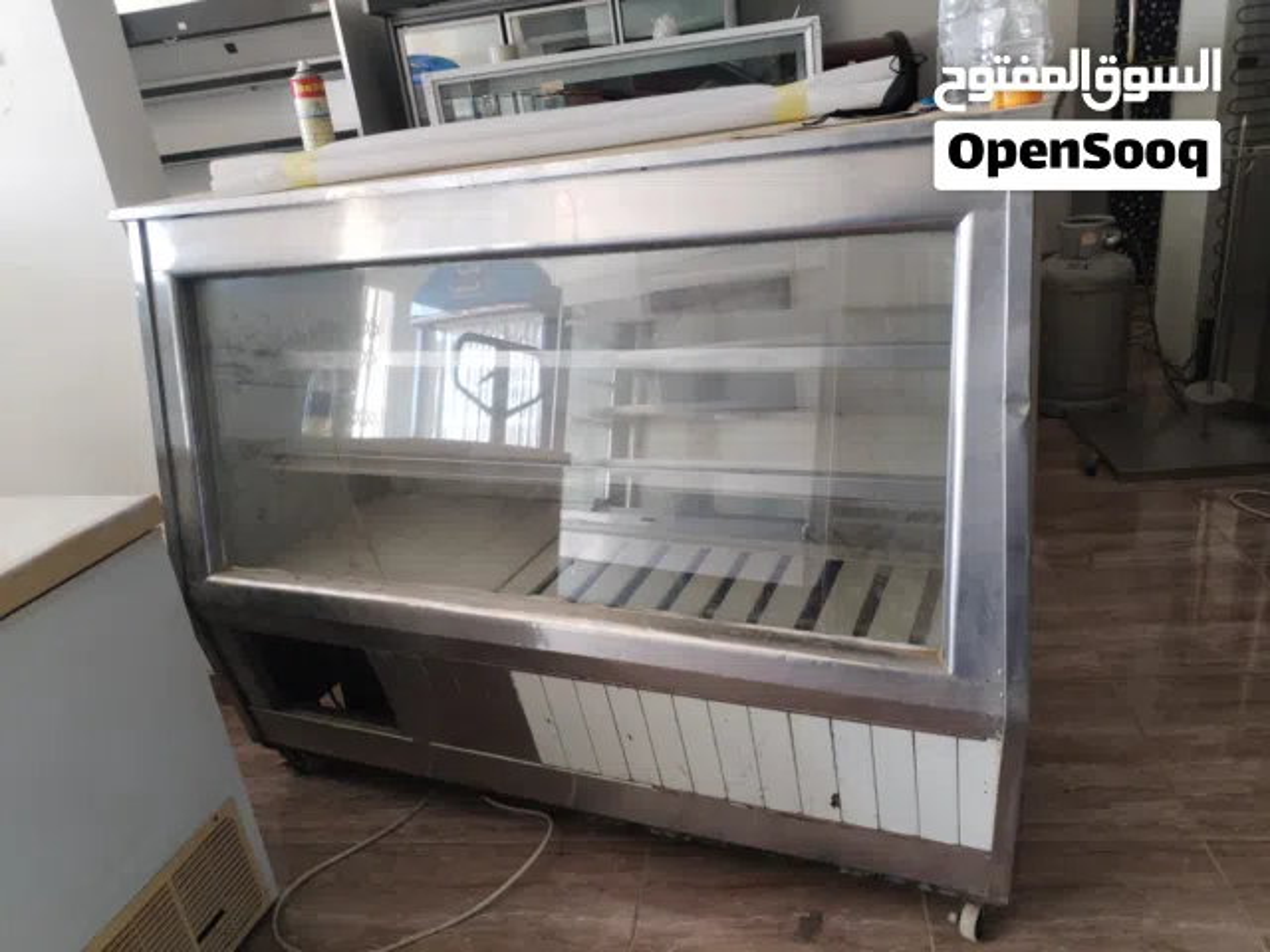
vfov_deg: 48.2
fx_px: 1064
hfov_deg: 61.7
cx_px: 635
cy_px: 476
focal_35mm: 29
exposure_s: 1/33.3
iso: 396
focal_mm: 4.75
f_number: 1.8
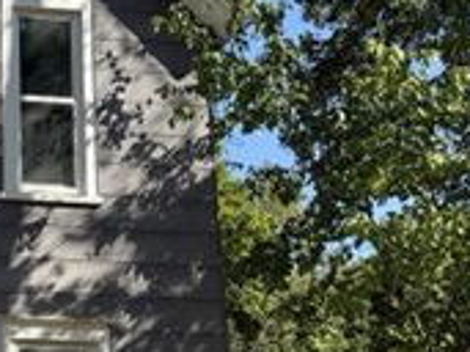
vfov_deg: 20.3
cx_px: -126
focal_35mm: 72
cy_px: 234
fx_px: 977
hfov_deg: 24.0
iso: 80
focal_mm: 6.76
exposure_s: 1/2370
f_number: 1.78
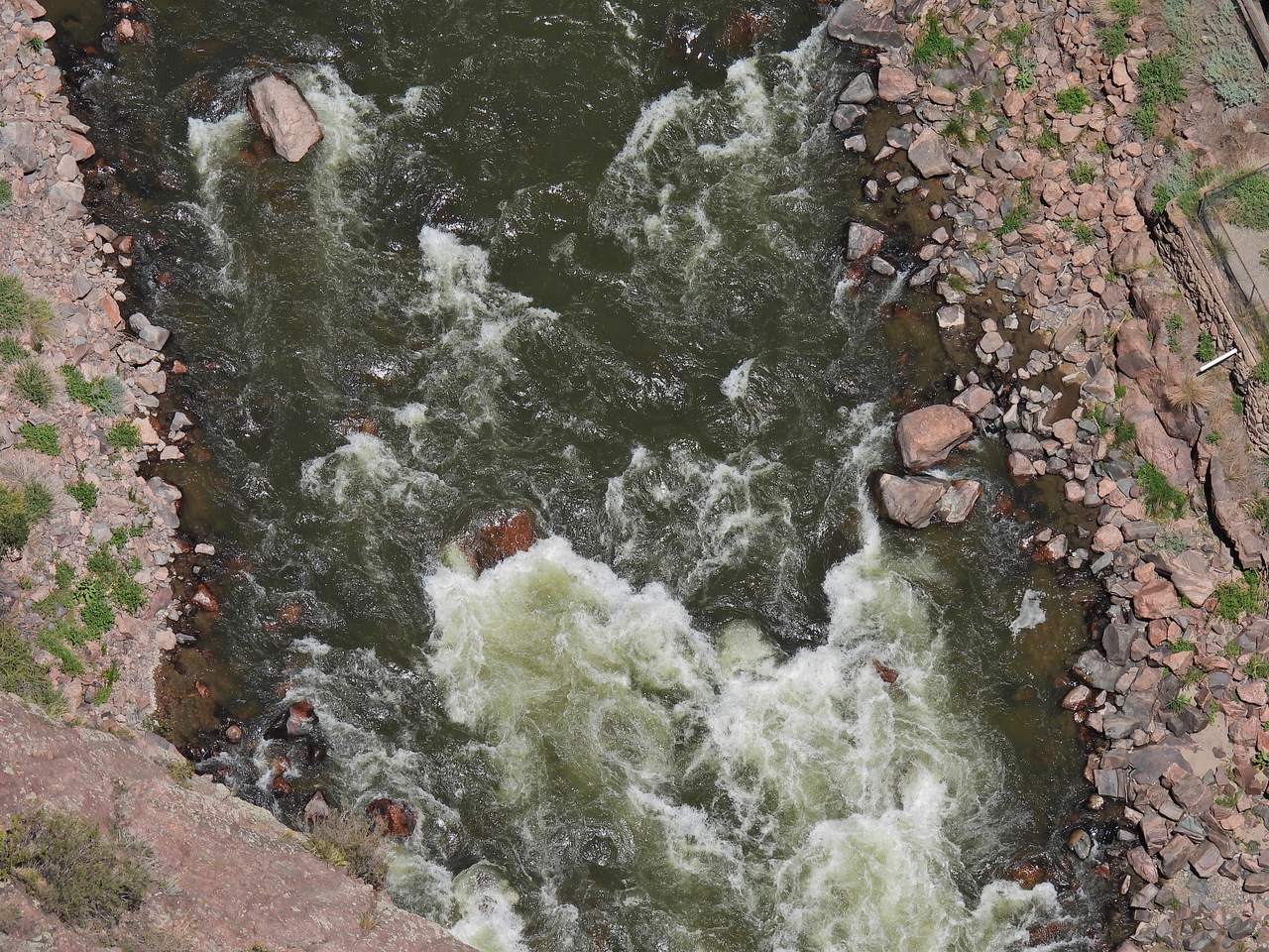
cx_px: 634
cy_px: 476
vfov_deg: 4.2
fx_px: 12831
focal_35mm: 350
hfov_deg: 5.7
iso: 100
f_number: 5
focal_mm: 62.5
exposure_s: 1/1250
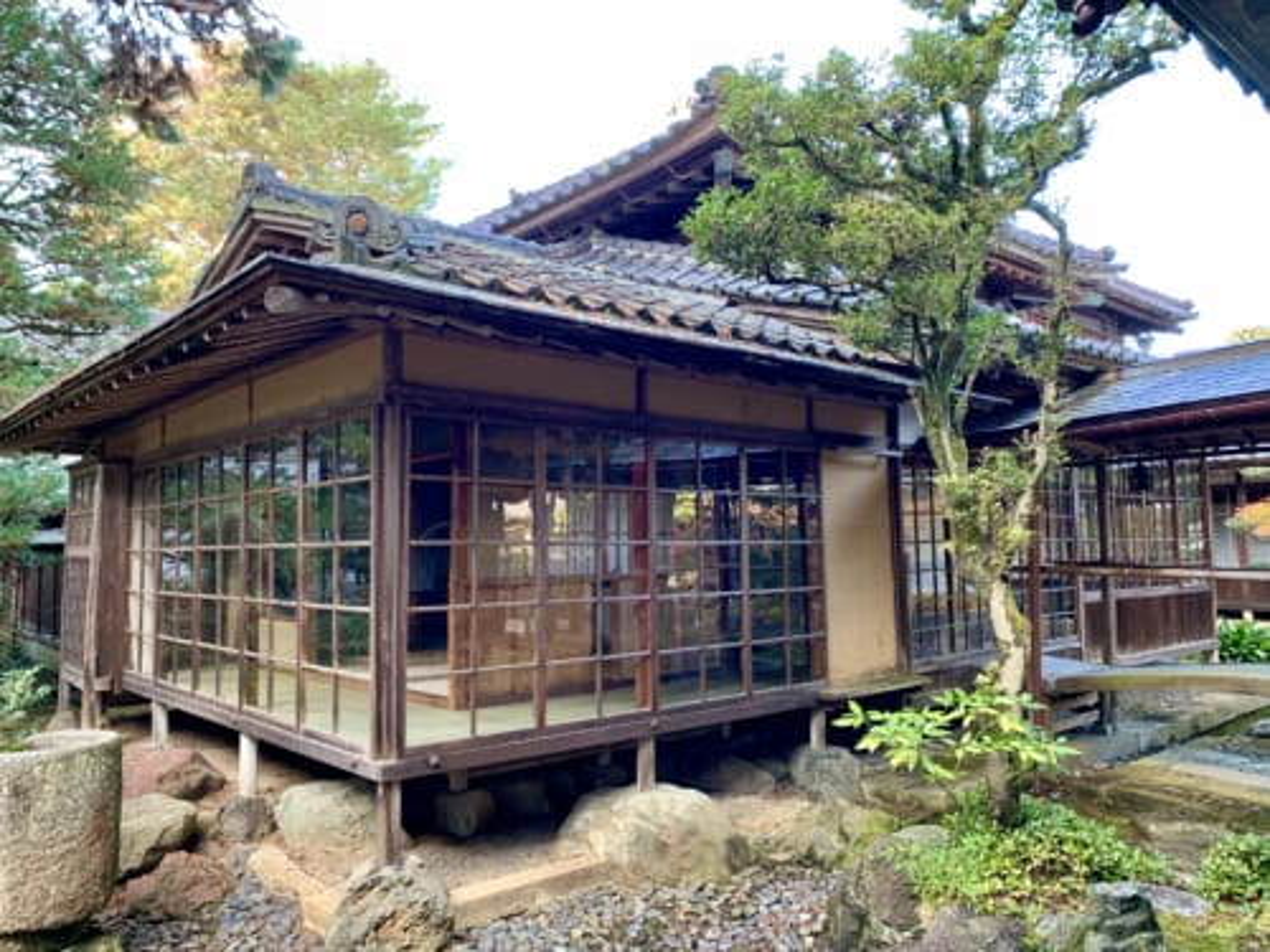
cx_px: 635
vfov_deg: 53.1
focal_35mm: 26
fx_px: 954
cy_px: 476
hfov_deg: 67.3
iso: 100
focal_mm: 4.25
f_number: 1.8
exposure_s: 1/71
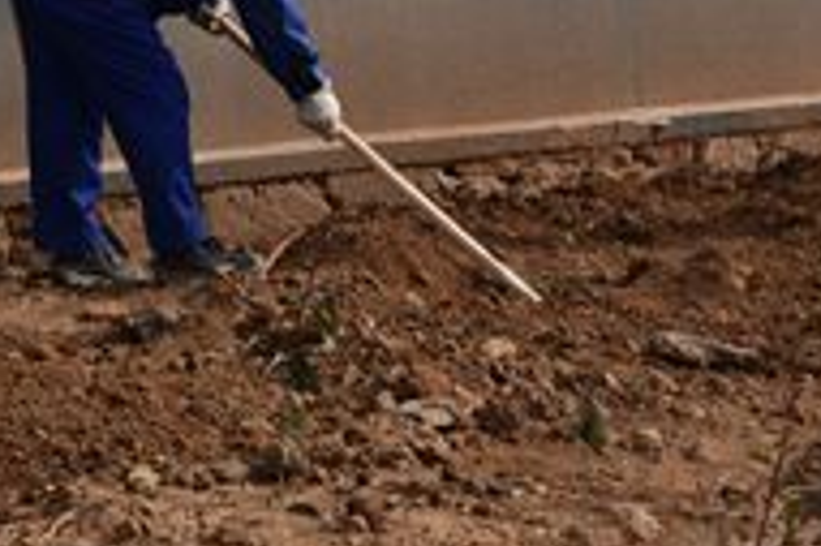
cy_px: -277
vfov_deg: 8.8
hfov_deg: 13.5
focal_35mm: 151
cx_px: 95
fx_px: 3441
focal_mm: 48
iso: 200
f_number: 9
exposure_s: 1/320
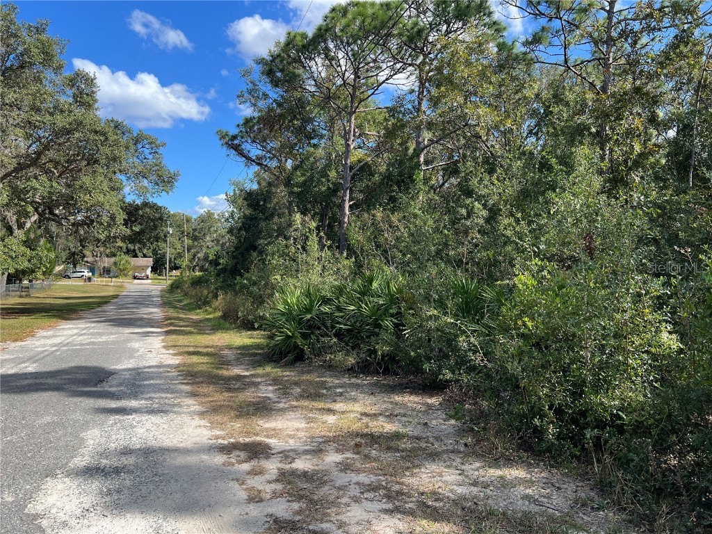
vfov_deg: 53.1
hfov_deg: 67.3
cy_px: 267
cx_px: 356
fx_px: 535
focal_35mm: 26
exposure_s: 1/1669
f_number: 1.5
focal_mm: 5.7
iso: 50
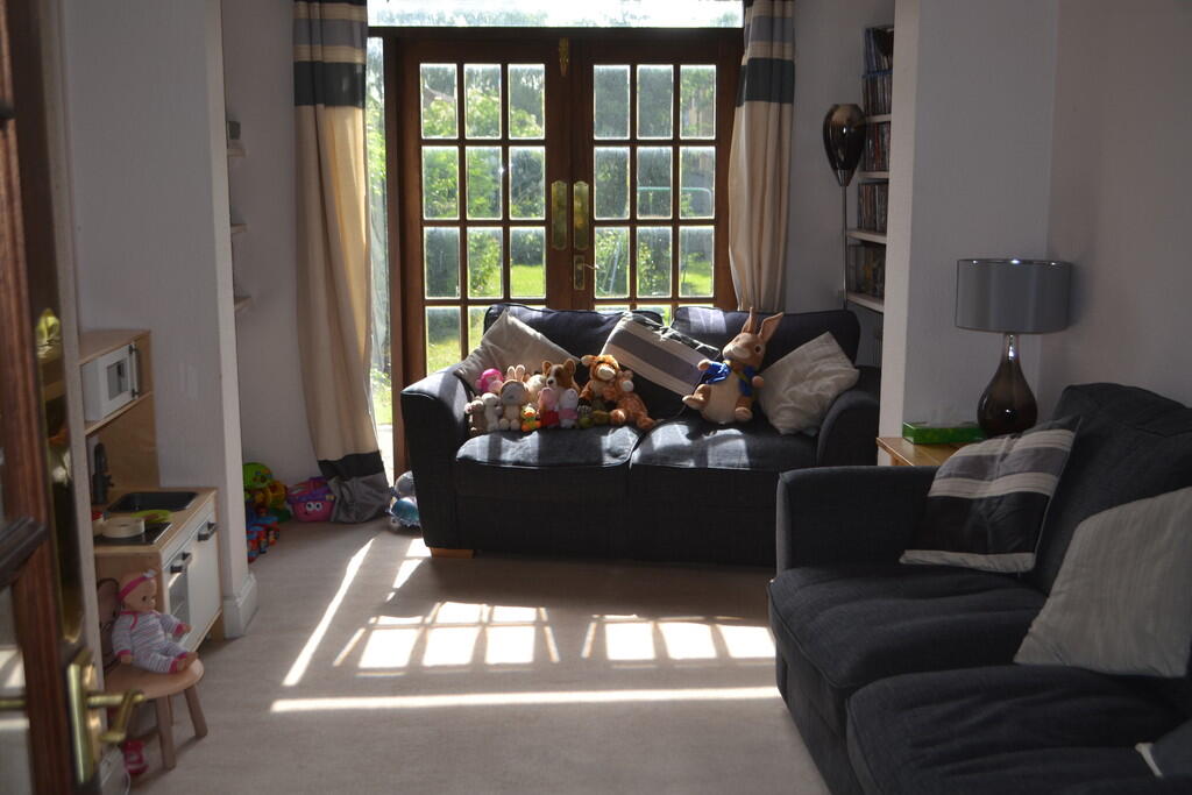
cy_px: 398
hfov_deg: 49.5
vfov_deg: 34.2
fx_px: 1291
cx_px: 596
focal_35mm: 39
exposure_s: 1/160
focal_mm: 26
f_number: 4.2
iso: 100
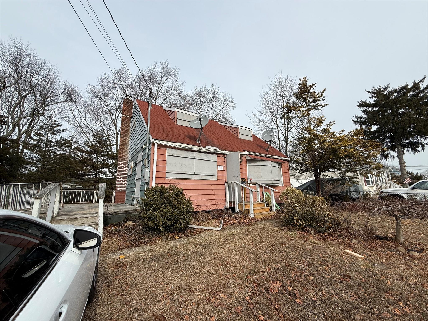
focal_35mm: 14
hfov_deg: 102.1
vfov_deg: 85.7
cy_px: 160
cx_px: 214
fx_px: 173
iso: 50
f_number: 2.2
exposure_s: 1/1656
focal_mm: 2.22
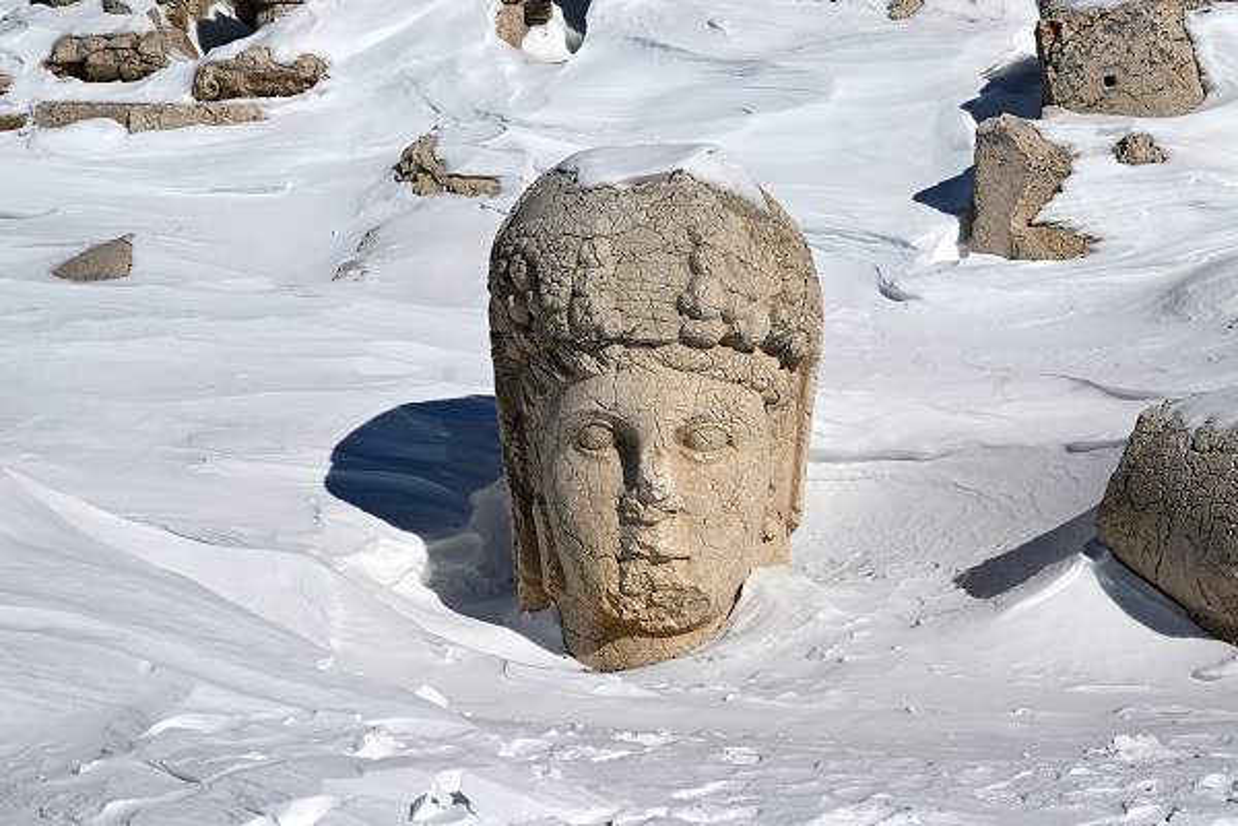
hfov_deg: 28.8
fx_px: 2407
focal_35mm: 70
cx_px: 619
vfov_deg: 19.5
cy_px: 413
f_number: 8
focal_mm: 70
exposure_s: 1/2500
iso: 200
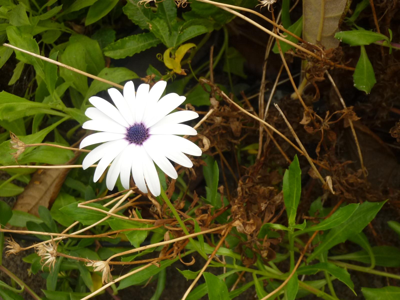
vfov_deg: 27.0
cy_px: 150
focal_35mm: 54
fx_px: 624
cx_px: 200
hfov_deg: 35.5
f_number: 4.5
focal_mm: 9.7
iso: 125
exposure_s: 1/125
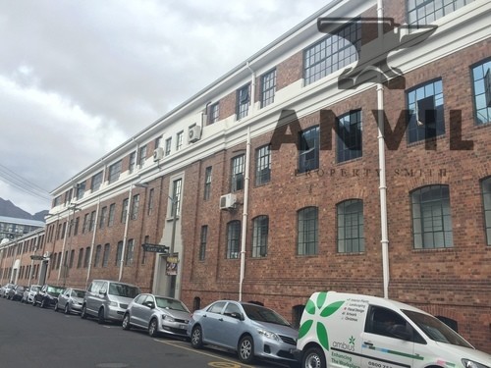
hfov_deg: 61.7
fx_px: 411
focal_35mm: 29
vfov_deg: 48.2
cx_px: 246
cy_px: 184
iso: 32
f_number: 2.2
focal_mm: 4.15
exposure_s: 1/860
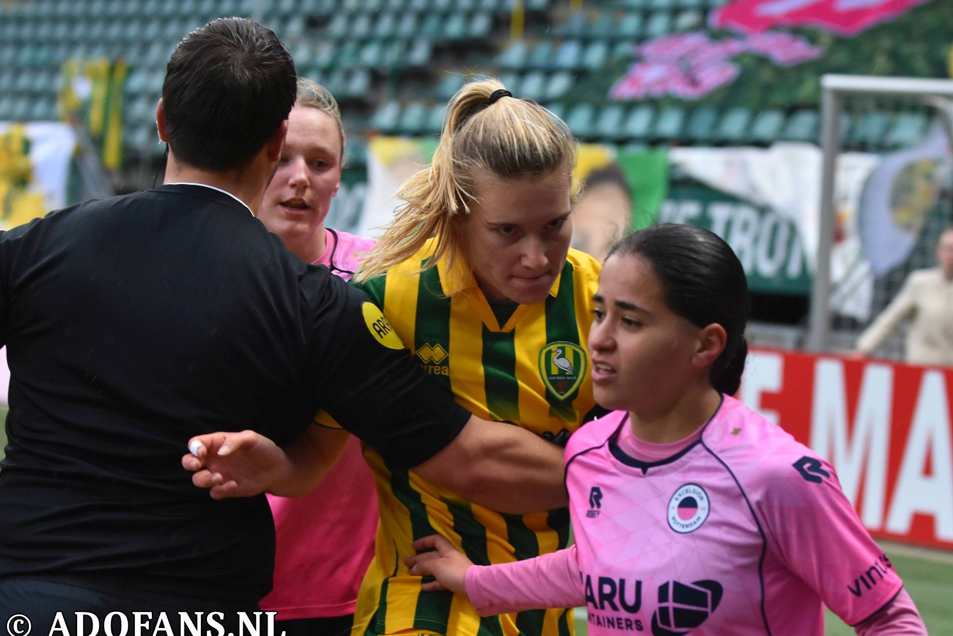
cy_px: 321
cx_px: 481
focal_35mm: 106
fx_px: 2806
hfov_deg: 19.3
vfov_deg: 12.9
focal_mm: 70
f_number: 2.8
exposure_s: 1/500
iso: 800
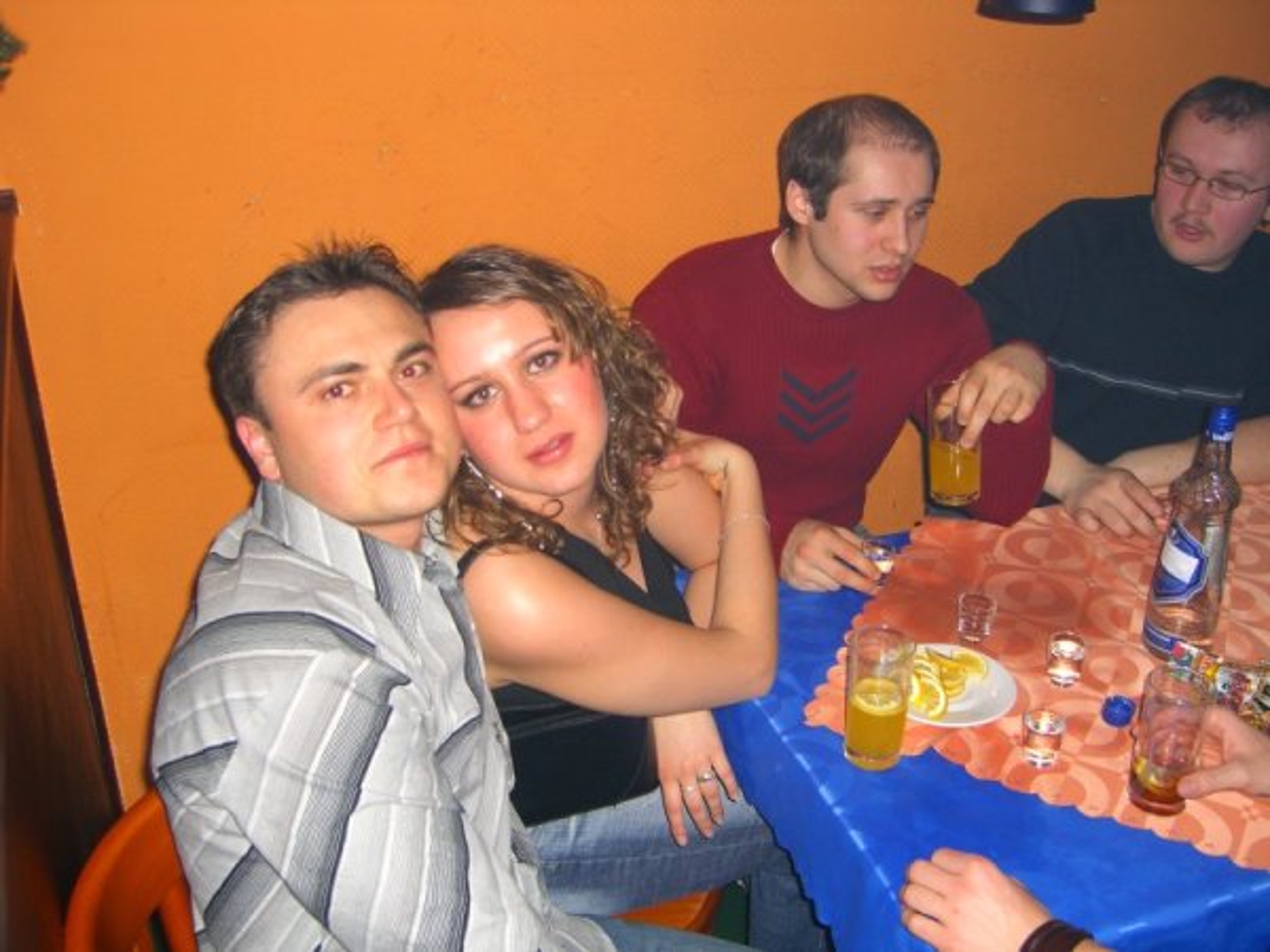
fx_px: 1394
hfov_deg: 49.0
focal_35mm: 38
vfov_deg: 37.7
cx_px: 635
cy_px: 476
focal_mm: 7.9
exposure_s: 1/60
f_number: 2.8
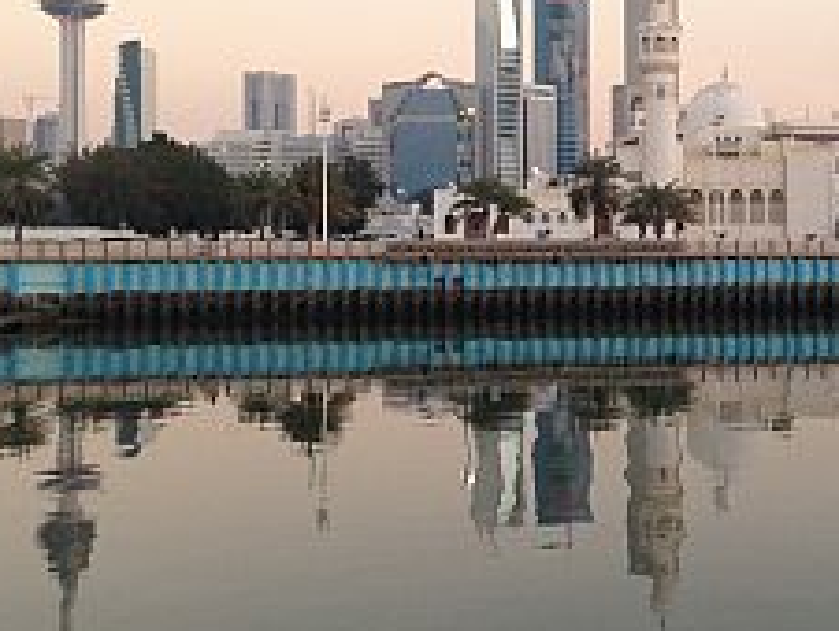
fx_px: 1771
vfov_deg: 20.1
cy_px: 176
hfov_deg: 26.0
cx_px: 702
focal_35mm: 73
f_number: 2.4
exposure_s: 1/60
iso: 64
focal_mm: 4.12
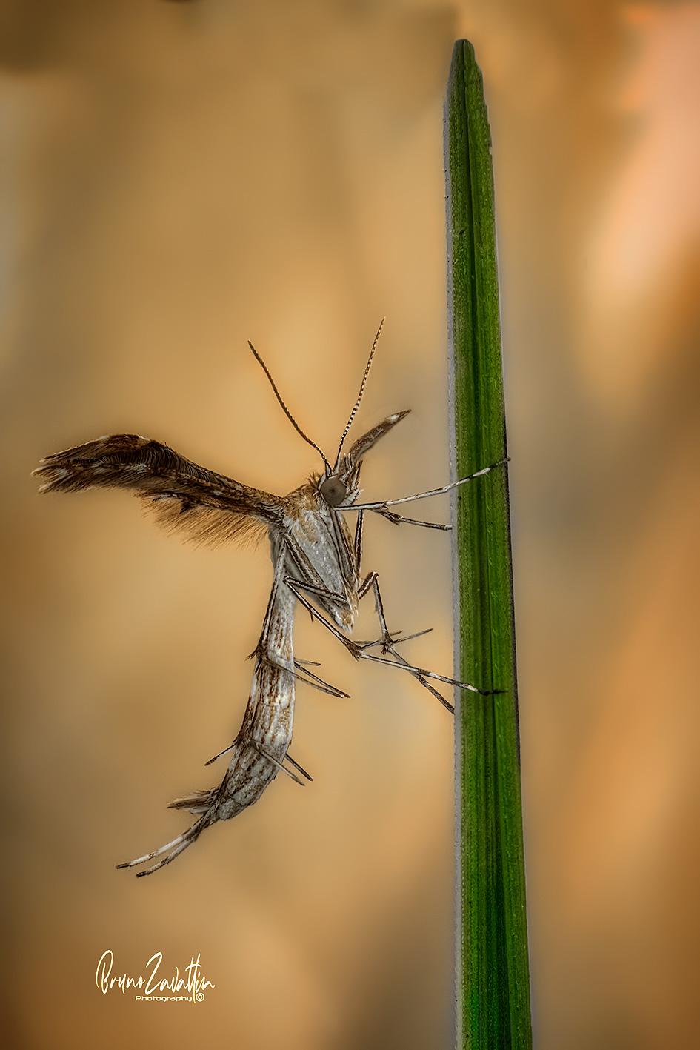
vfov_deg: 19.5
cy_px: 525
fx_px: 3062
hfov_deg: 13.0
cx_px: 350
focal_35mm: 105
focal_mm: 105
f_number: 10
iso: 320
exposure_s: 1/160
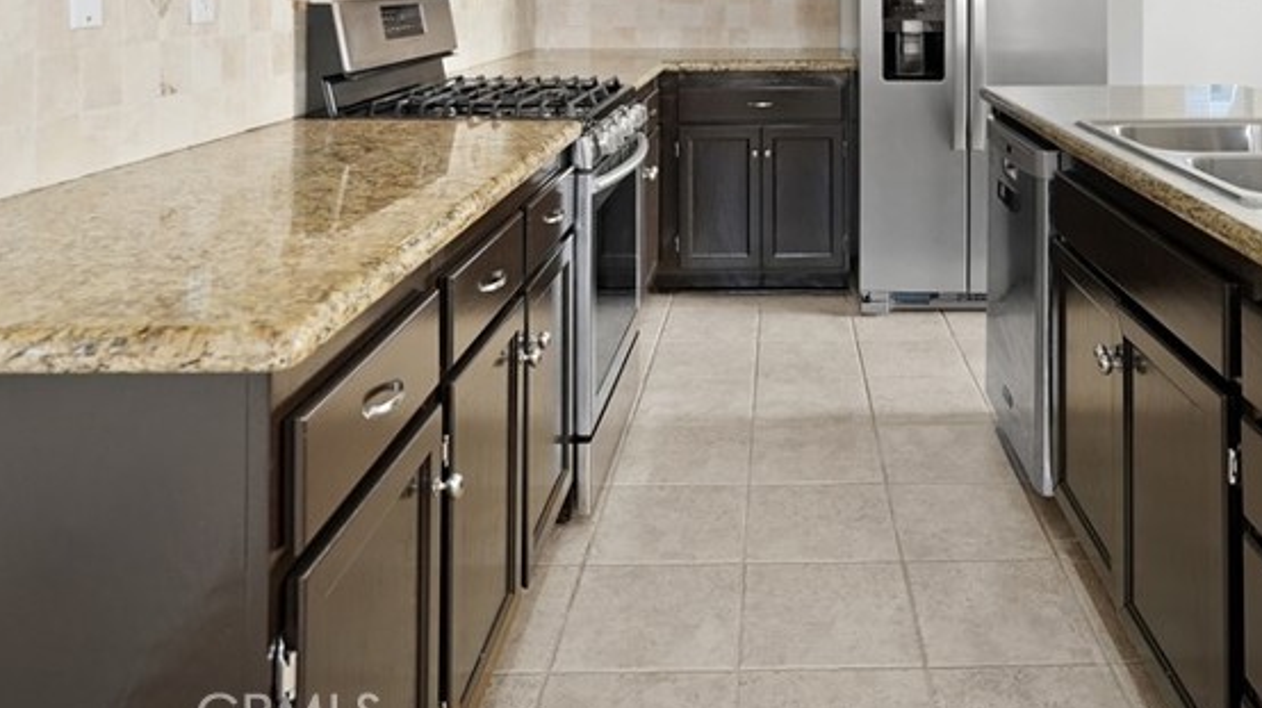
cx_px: 802
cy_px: -31
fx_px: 1037
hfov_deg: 61.6
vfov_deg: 33.8
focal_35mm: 31
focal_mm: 16
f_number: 4
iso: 500
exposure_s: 1/15
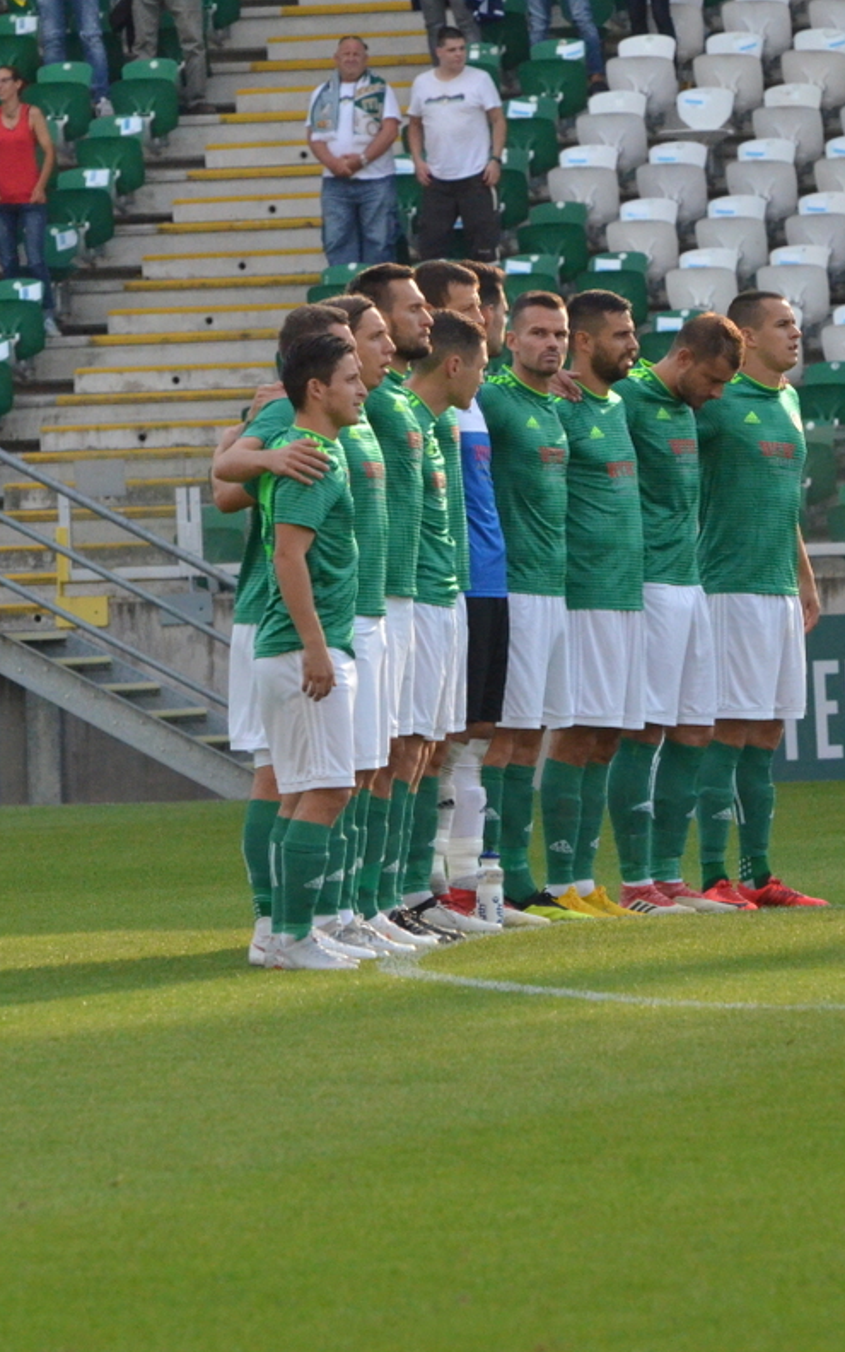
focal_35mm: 416
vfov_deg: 5.1
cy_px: 677
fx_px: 15328
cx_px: 603
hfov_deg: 3.2
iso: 2200
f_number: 7.1
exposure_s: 1/3200
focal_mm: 180
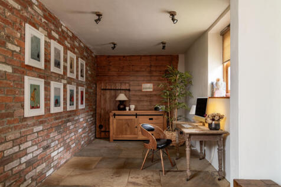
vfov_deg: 53.1
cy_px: 94
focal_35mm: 24
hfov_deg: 73.8
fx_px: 187
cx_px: 140
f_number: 10
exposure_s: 1/1.67
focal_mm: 24
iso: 200
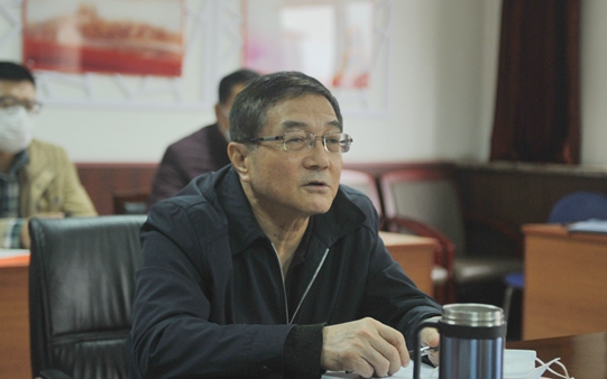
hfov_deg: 35.1
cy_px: 204
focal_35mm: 58
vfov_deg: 22.4
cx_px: 307
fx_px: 959
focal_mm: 56
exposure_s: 1/125
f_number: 2.8
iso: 1000
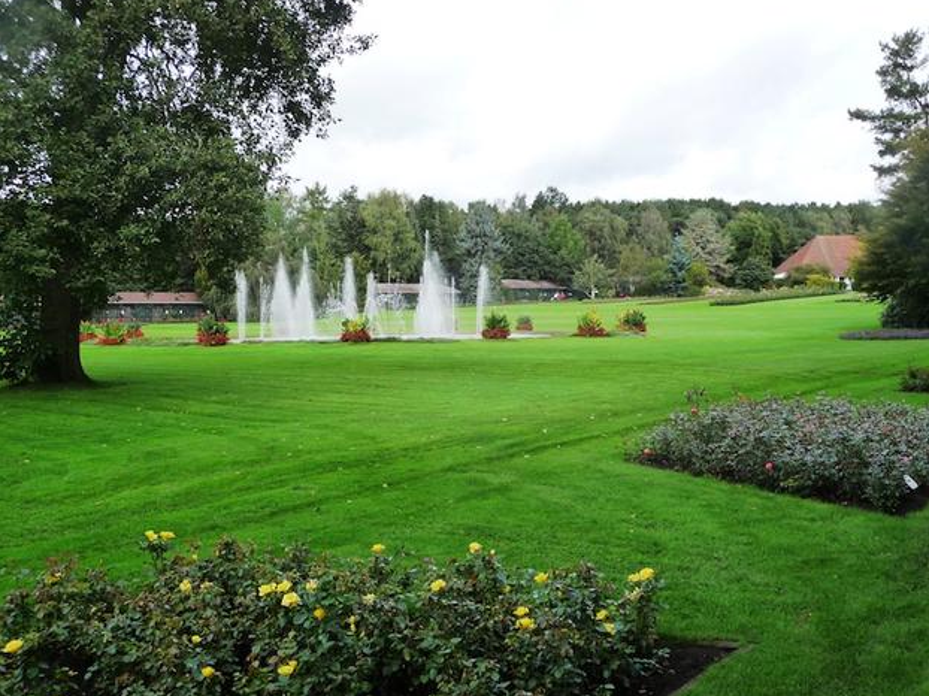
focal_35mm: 35
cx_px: 476
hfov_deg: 52.6
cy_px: 342
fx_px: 939
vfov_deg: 40.7
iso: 160
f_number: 3.6
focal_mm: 5.6
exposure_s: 1/400
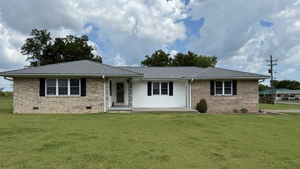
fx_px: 215
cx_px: 148
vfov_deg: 42.9
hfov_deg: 69.8
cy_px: 93
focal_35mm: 27
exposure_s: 1/6173
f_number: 1.78
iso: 80
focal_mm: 6.76
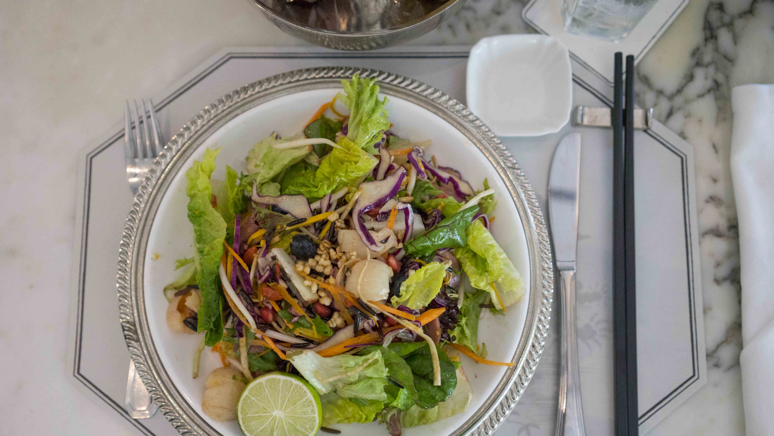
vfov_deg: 31.9
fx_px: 759
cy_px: 256
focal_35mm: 37
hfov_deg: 54.0
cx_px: 384
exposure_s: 1/160
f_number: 3.2
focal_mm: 35
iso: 1600
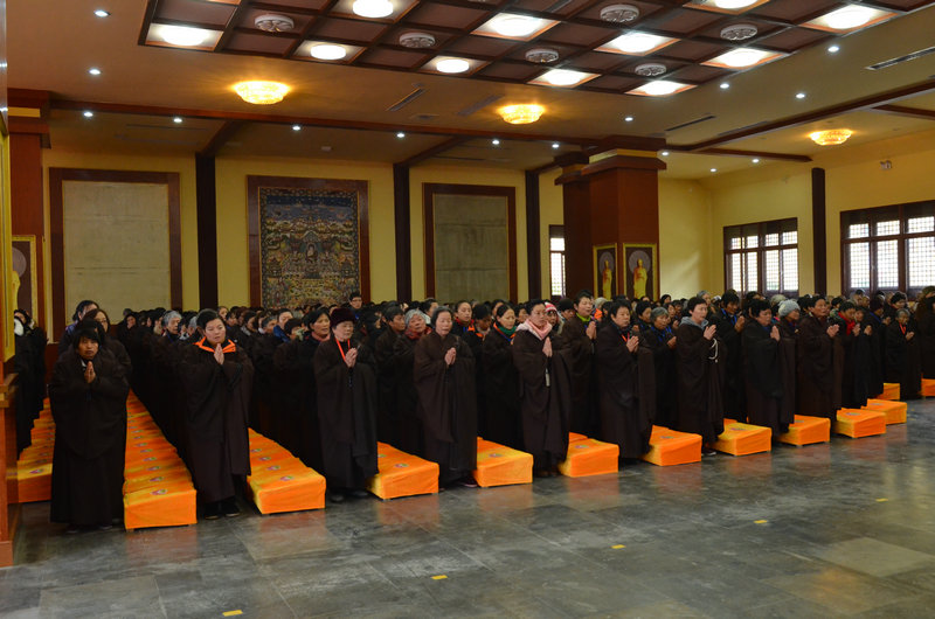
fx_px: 855
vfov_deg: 39.8
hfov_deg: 57.3
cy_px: 310
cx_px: 468
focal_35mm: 33
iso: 2000
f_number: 5.6
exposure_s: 1/25
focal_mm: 22
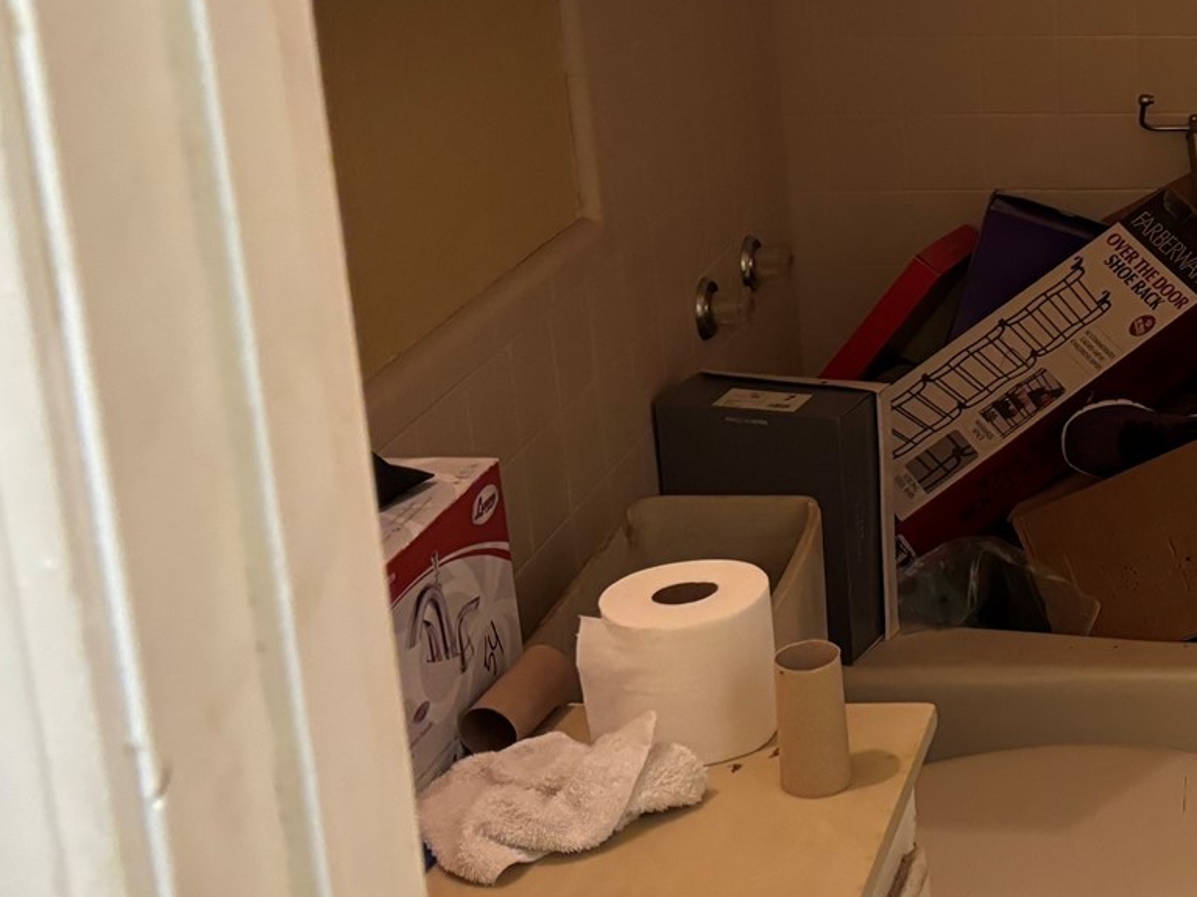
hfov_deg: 27.1
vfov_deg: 22.4
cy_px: 254
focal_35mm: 65
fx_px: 2248
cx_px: 1342
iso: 400
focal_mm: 5.96
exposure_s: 1/60
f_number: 1.6
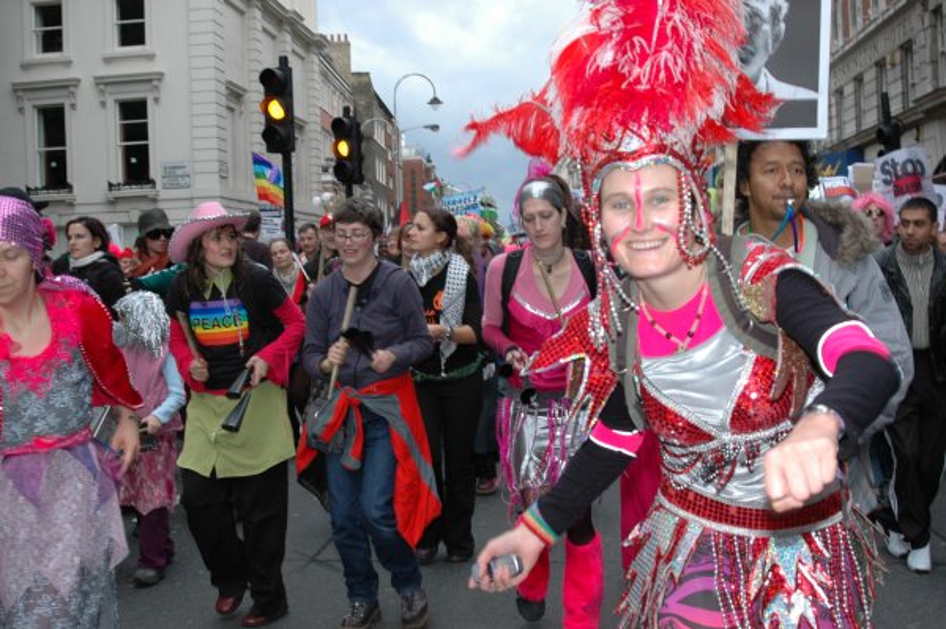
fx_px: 1103
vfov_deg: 31.8
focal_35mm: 42
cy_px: 314
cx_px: 473
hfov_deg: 46.4
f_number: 6.3
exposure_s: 1/125
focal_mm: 28
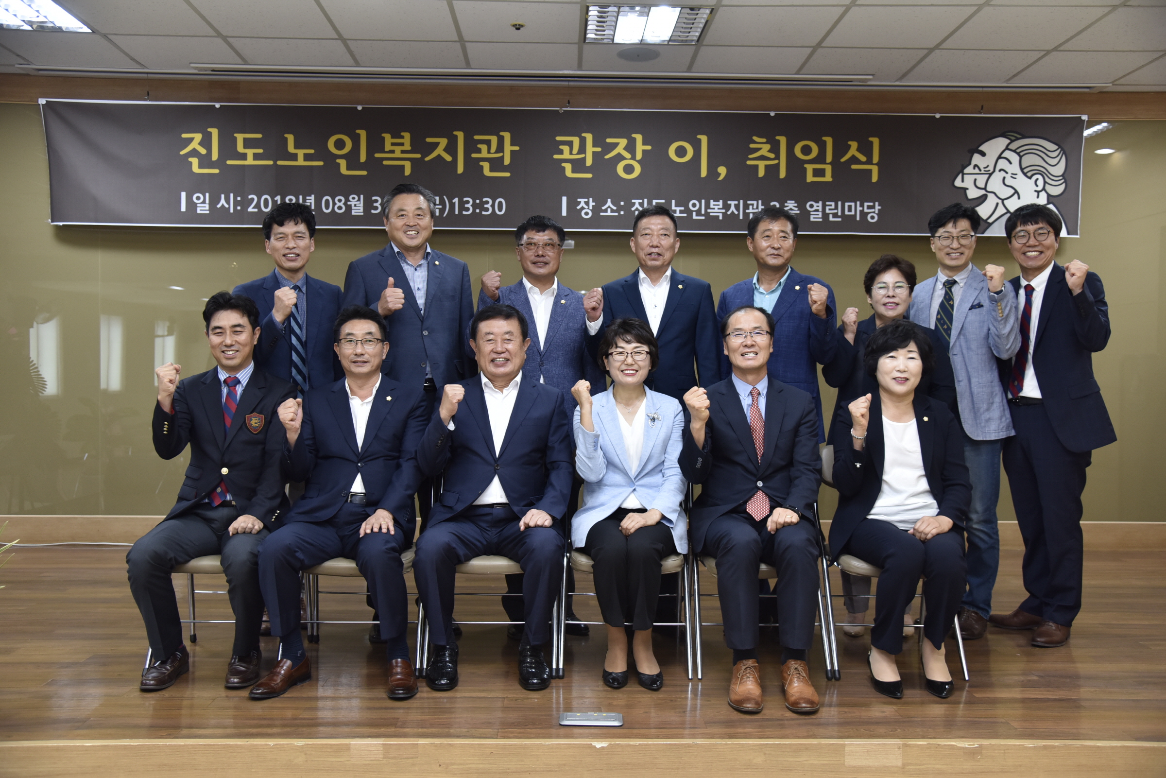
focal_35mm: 31
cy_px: 389
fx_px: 1004
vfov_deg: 42.3
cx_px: 583
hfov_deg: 60.3
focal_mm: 31
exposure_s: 1/125
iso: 800
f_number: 4
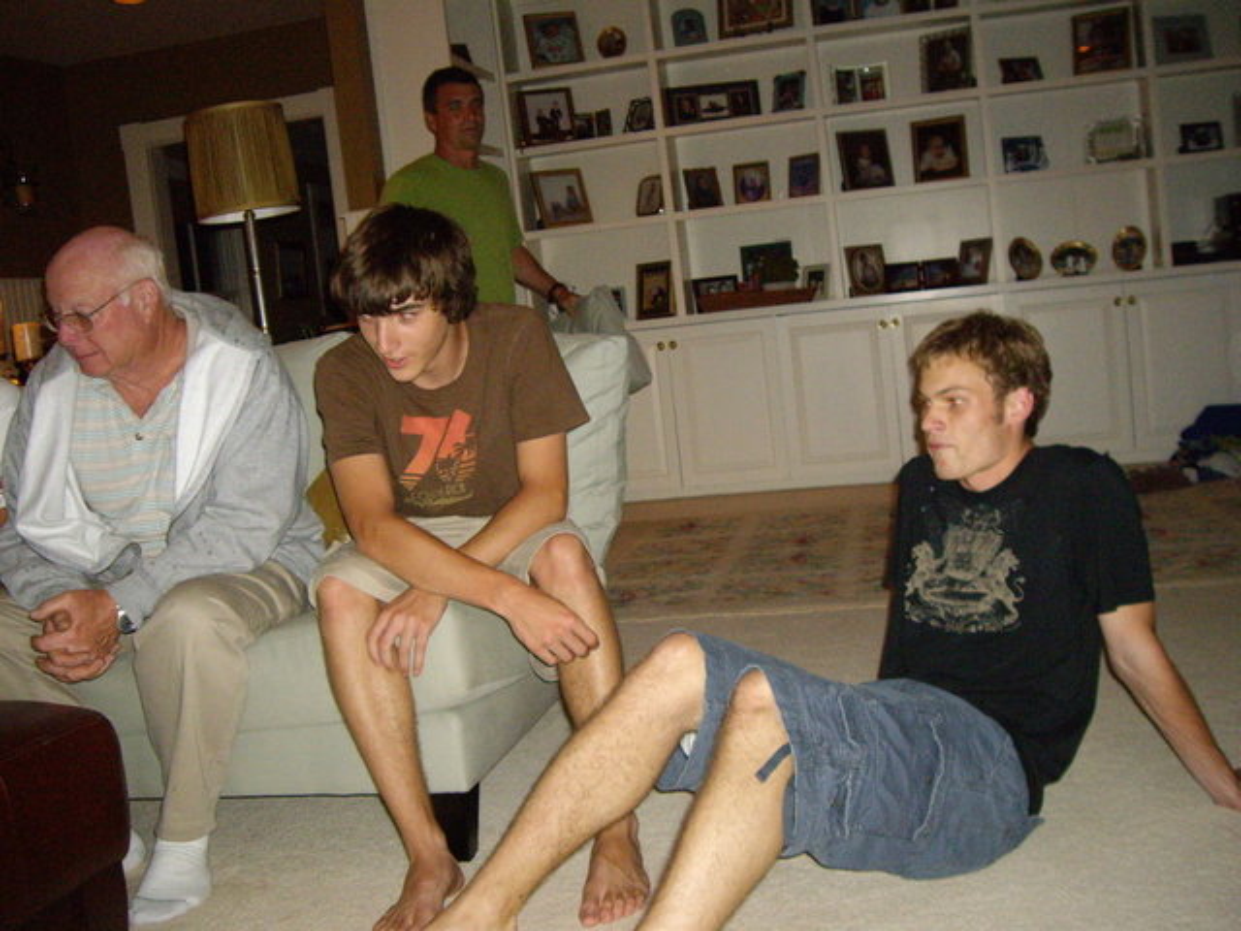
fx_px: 1362
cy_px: 466
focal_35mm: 38
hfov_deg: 49.0
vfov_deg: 37.7
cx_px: 620
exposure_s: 1/40
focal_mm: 6.2
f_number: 2.7
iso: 400
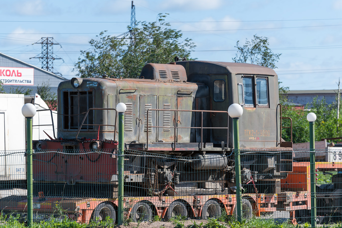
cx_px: 159
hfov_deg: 10.5
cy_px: 120
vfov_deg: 7.0
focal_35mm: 196
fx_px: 1861
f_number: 7.1
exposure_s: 1/800
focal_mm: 180
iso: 200
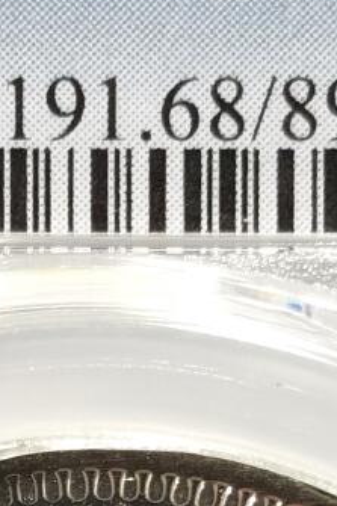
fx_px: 4245
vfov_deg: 6.8
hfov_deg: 4.5
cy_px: 660
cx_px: 89
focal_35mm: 302
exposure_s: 1/100
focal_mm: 5.56
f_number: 16
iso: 200
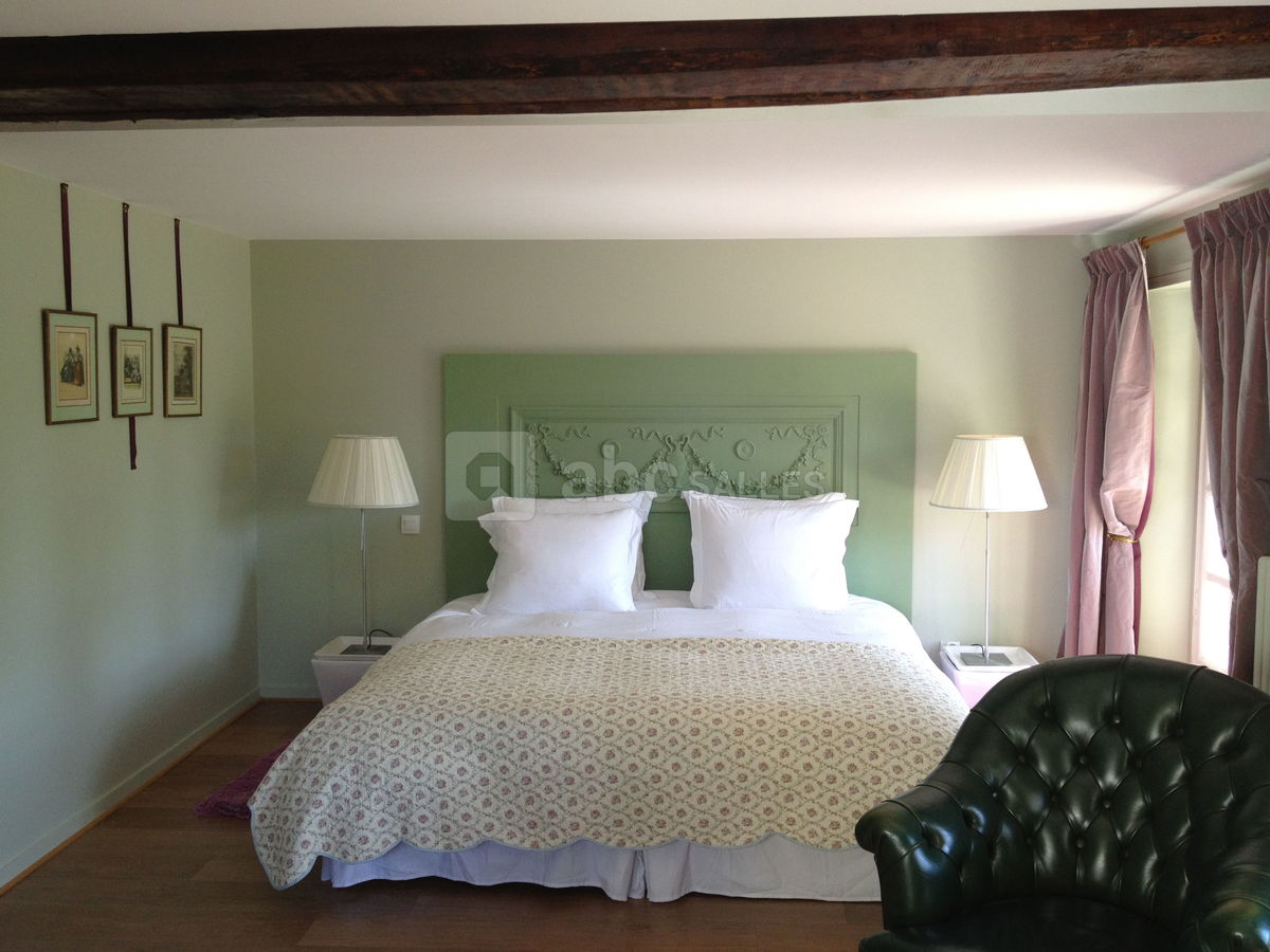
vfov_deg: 40.7
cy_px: 476
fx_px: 1284
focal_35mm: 35
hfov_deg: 52.6
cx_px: 635
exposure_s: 1/60
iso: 80
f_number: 2.4
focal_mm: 4.28
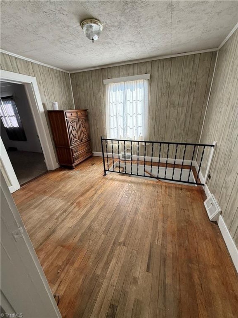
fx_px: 128
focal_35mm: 14
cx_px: 119
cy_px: 159
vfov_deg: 102.1
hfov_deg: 85.7
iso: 80
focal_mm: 2.22
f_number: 2.2
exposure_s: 1/99
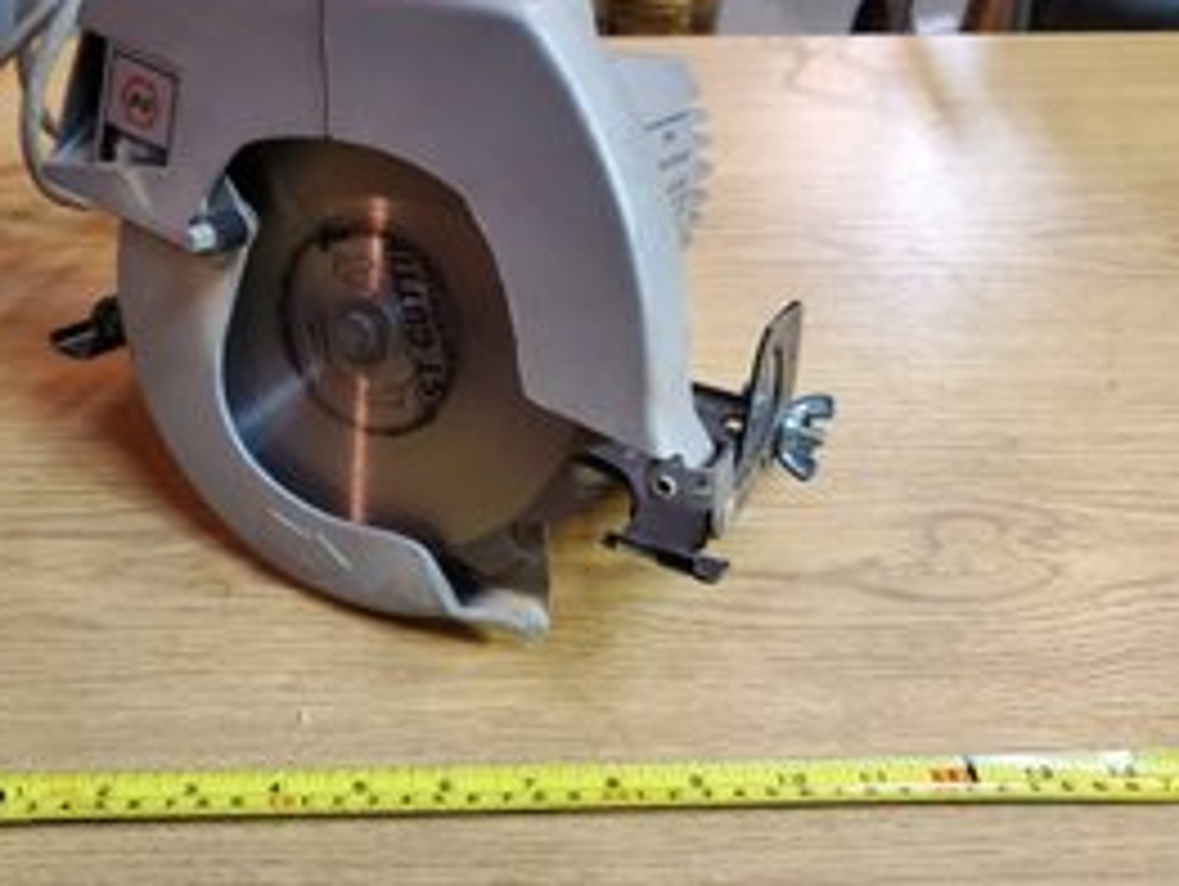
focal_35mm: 34
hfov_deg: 53.7
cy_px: 326
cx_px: 493
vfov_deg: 41.5
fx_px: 1159
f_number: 1.5
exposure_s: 1/40
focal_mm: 4.3
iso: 250
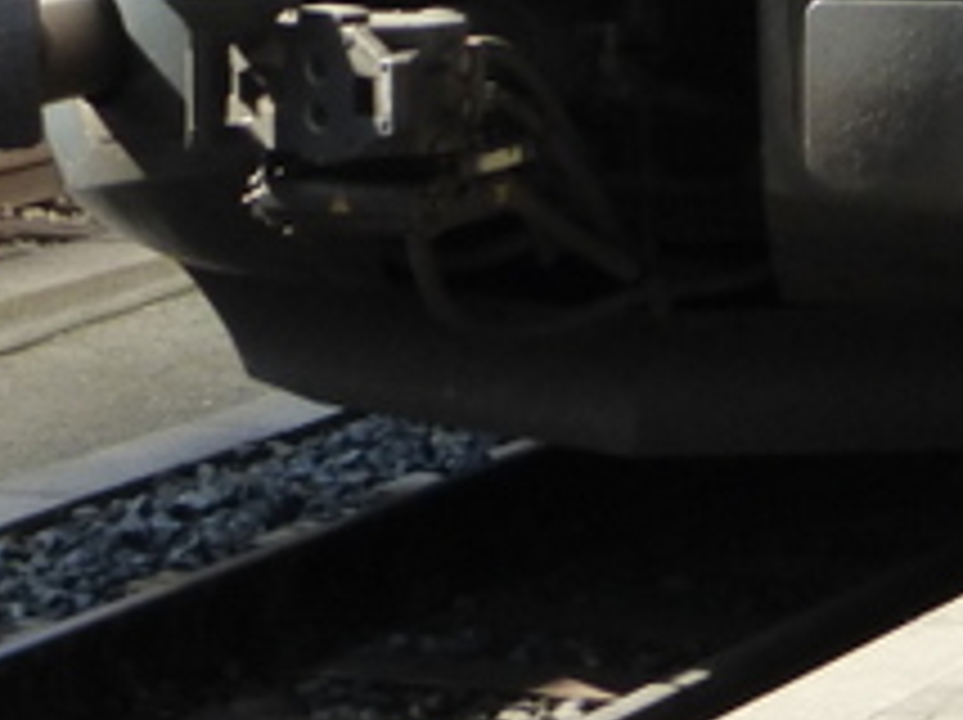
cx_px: 1246
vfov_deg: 5.8
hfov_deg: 7.9
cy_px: -734
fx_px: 6892
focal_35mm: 248
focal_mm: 9
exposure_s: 1/200
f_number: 4.4
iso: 160
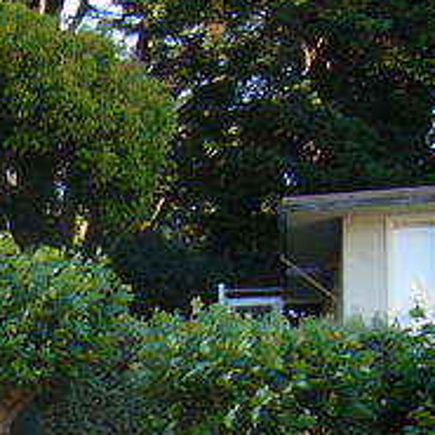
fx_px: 1521
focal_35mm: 107
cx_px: -212
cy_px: 553
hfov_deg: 15.1
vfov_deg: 15.5
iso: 50
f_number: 2.8
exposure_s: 1/100
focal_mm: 5.8
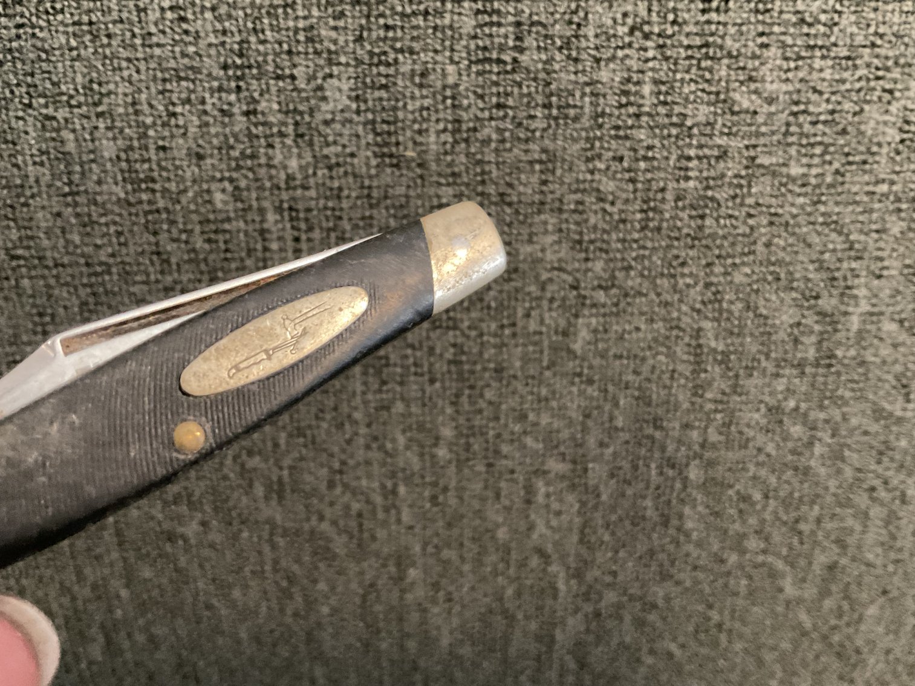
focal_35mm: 29
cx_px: 458
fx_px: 767
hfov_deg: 61.7
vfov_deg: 48.2
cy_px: 343
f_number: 1.8
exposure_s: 1/30
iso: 500
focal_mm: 3
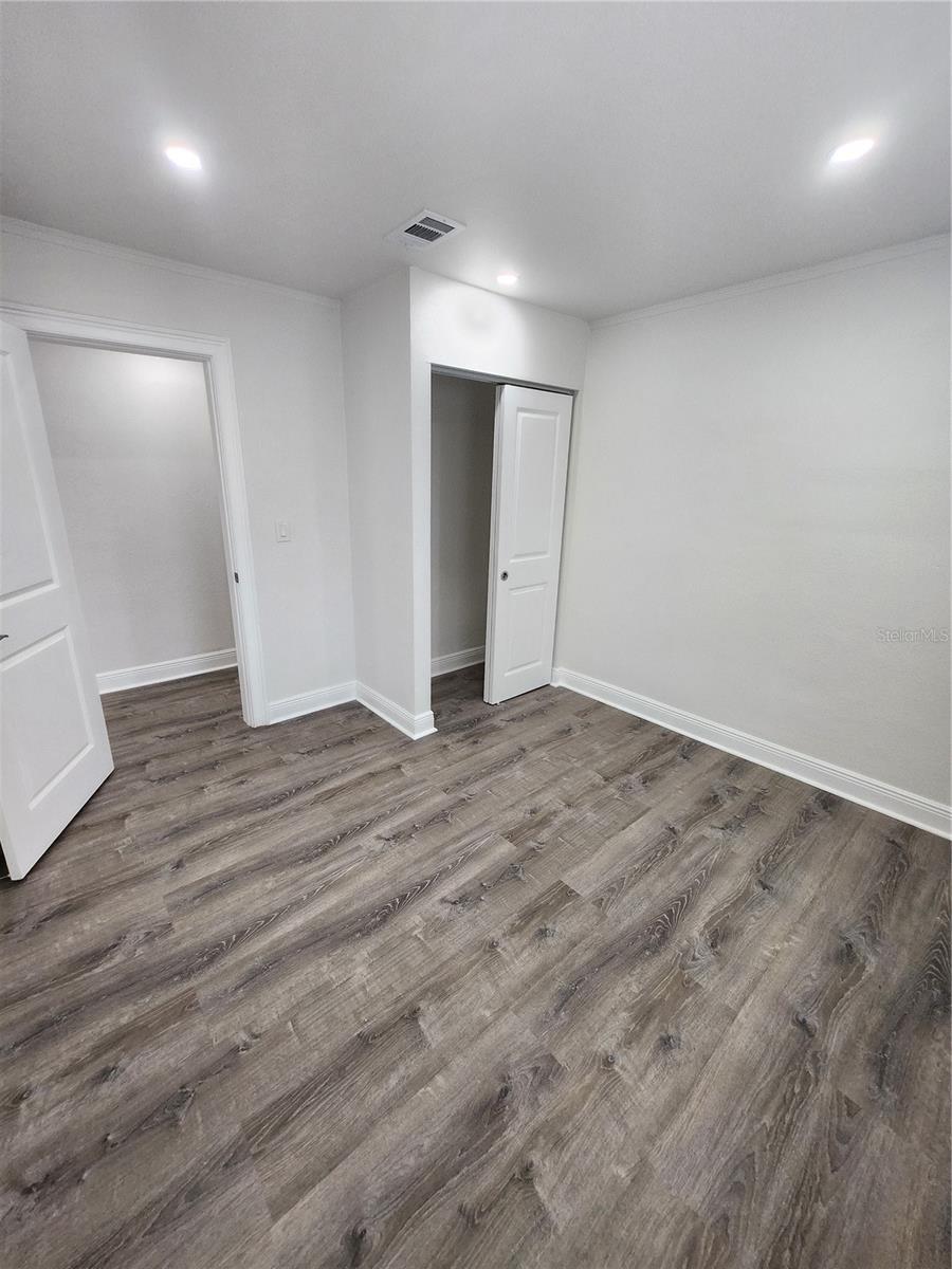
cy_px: 634
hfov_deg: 89.9
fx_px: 477
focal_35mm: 13
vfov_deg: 106.2
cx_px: 476
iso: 160
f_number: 2.2
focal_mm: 1.74
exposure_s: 1/60
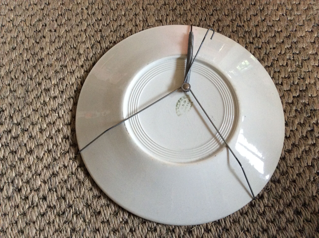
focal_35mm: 32
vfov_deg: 44.1
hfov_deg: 56.9
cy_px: 119
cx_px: 160
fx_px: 294
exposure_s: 1/25
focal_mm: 3.3
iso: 160
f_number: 2.4
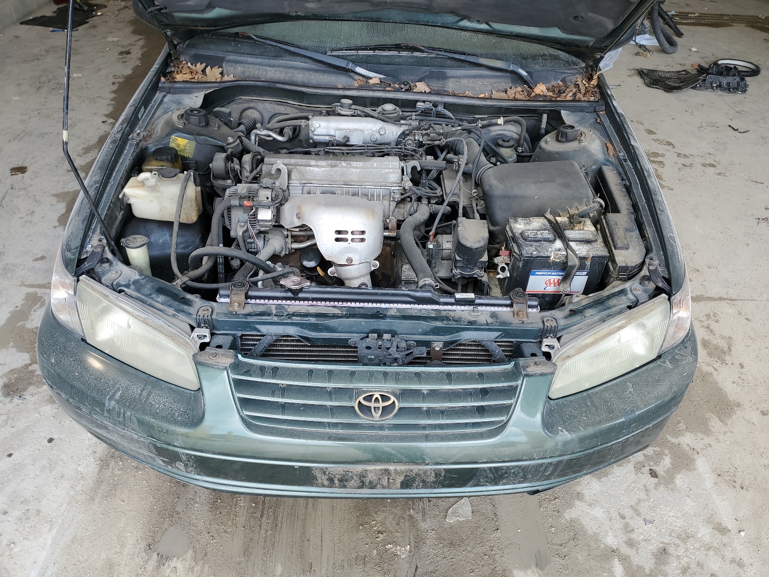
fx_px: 578
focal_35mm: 26
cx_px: 384
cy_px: 288
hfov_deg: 67.3
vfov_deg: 53.1
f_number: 1.5
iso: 50
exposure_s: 1/263
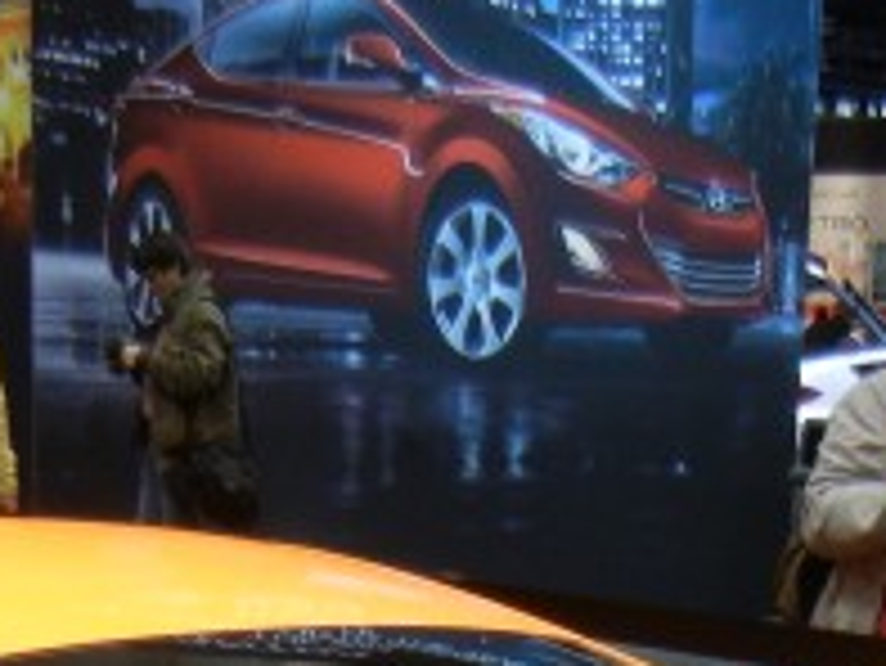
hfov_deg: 16.1
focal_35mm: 122
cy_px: 1215
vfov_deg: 11.3
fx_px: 3125
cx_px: 666
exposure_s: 1/60
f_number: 3.5
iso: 233
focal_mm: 5.4
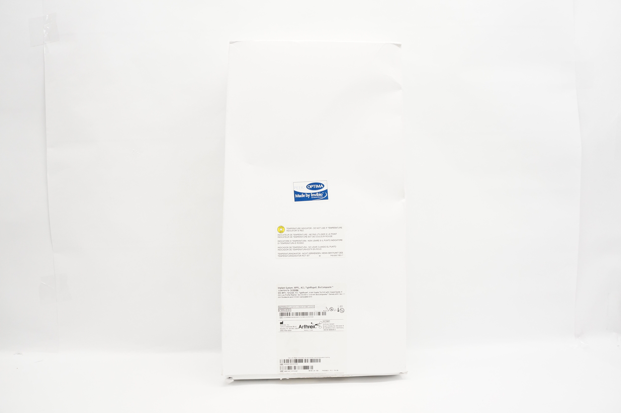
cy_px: 206
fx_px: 465
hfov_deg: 67.4
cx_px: 310
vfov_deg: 47.8
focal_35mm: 27
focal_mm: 18
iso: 800
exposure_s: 1/125
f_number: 5.6
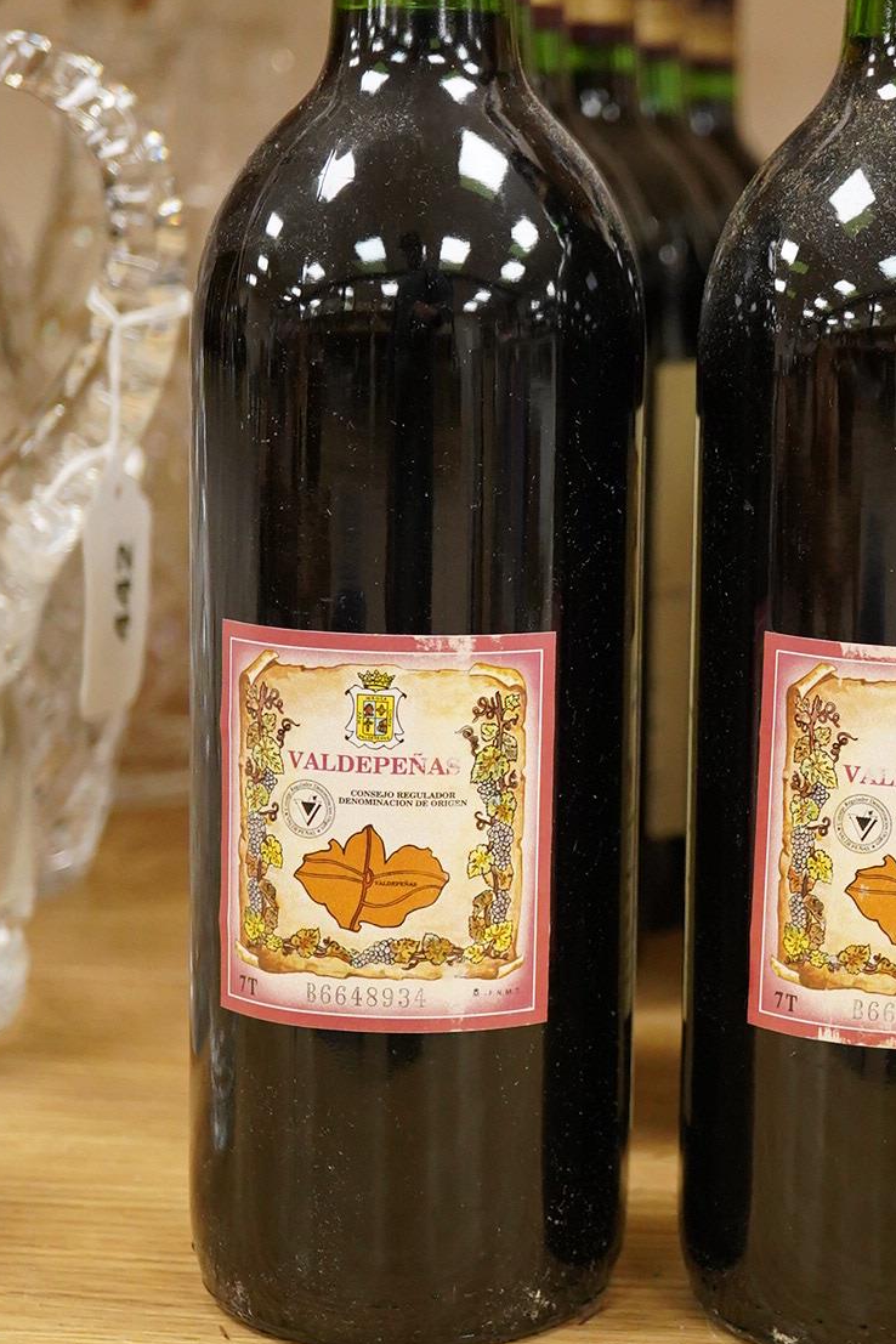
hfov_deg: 16.9
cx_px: 764
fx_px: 2986
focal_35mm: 80
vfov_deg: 25.3
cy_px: 582
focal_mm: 30
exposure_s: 1/320
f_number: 3.5
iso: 2500
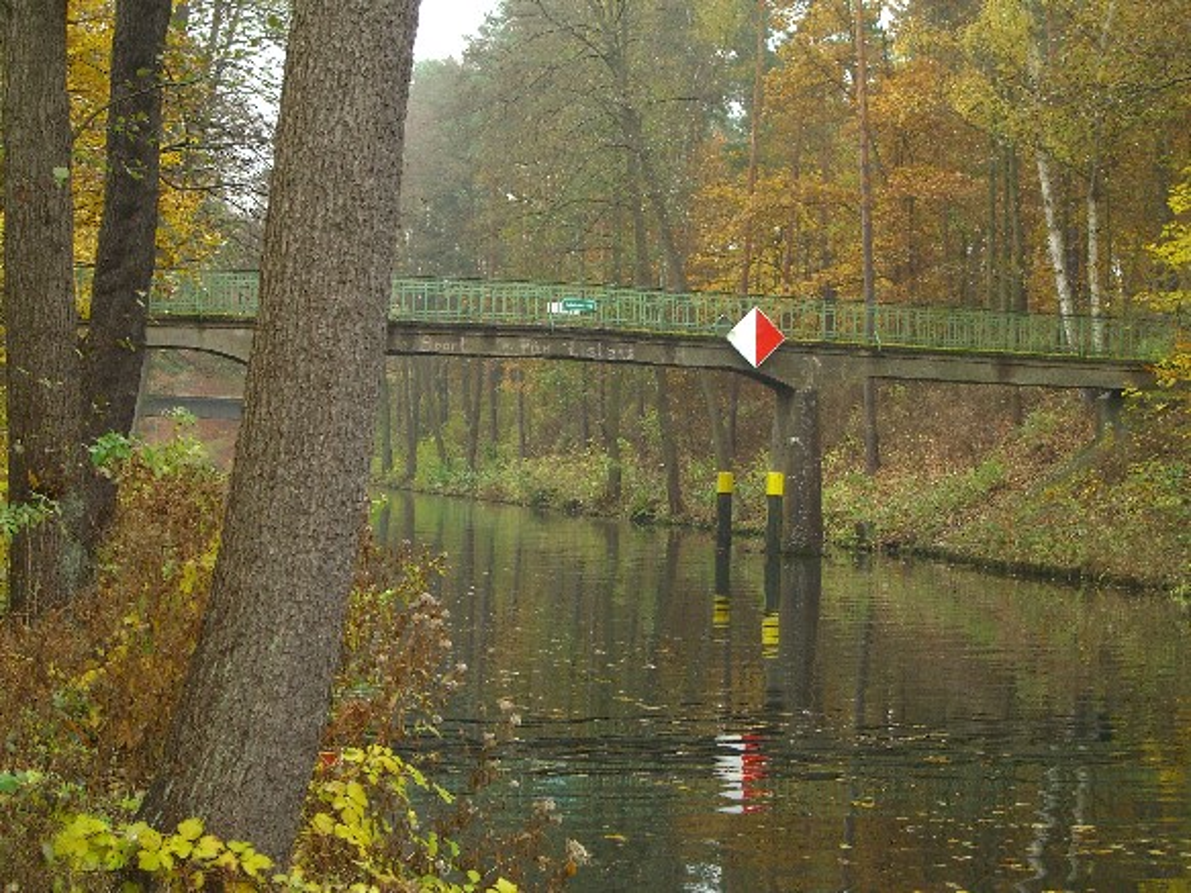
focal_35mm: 68
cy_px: 446
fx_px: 2339
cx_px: 596
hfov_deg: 28.6
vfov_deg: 21.6
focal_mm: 14.2
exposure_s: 1/60
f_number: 4
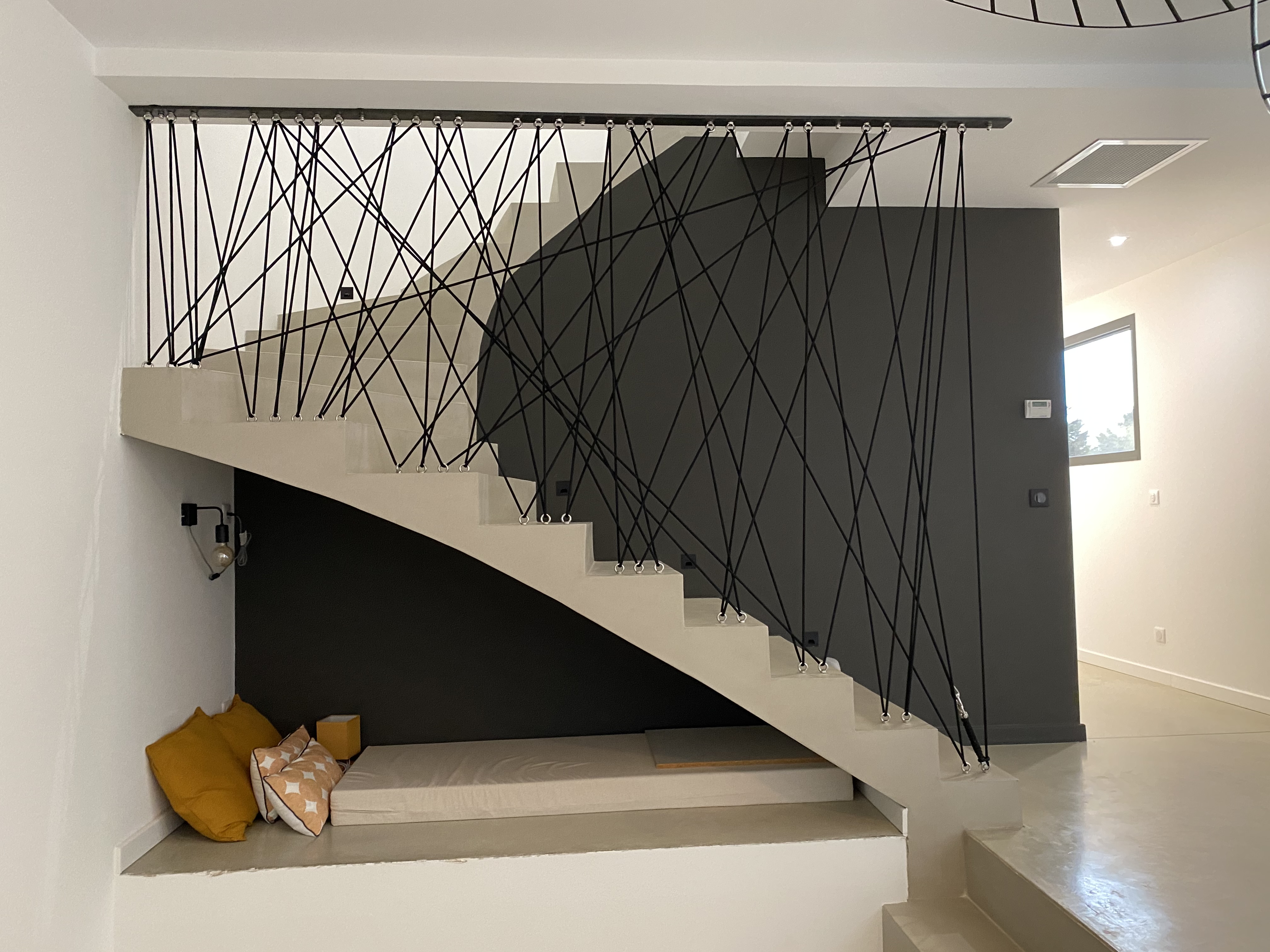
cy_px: 476
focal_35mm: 26
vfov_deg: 53.1
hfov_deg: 67.3
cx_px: 635
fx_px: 954
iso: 320
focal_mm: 4.25
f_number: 1.8
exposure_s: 1/33
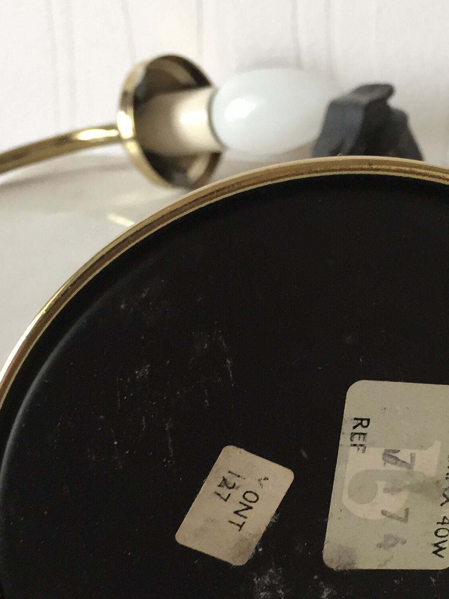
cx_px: 355
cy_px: 451
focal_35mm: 64
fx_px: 1107
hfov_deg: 22.6
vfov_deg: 29.8
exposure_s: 1/33
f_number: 2.2
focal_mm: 4.15
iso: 40
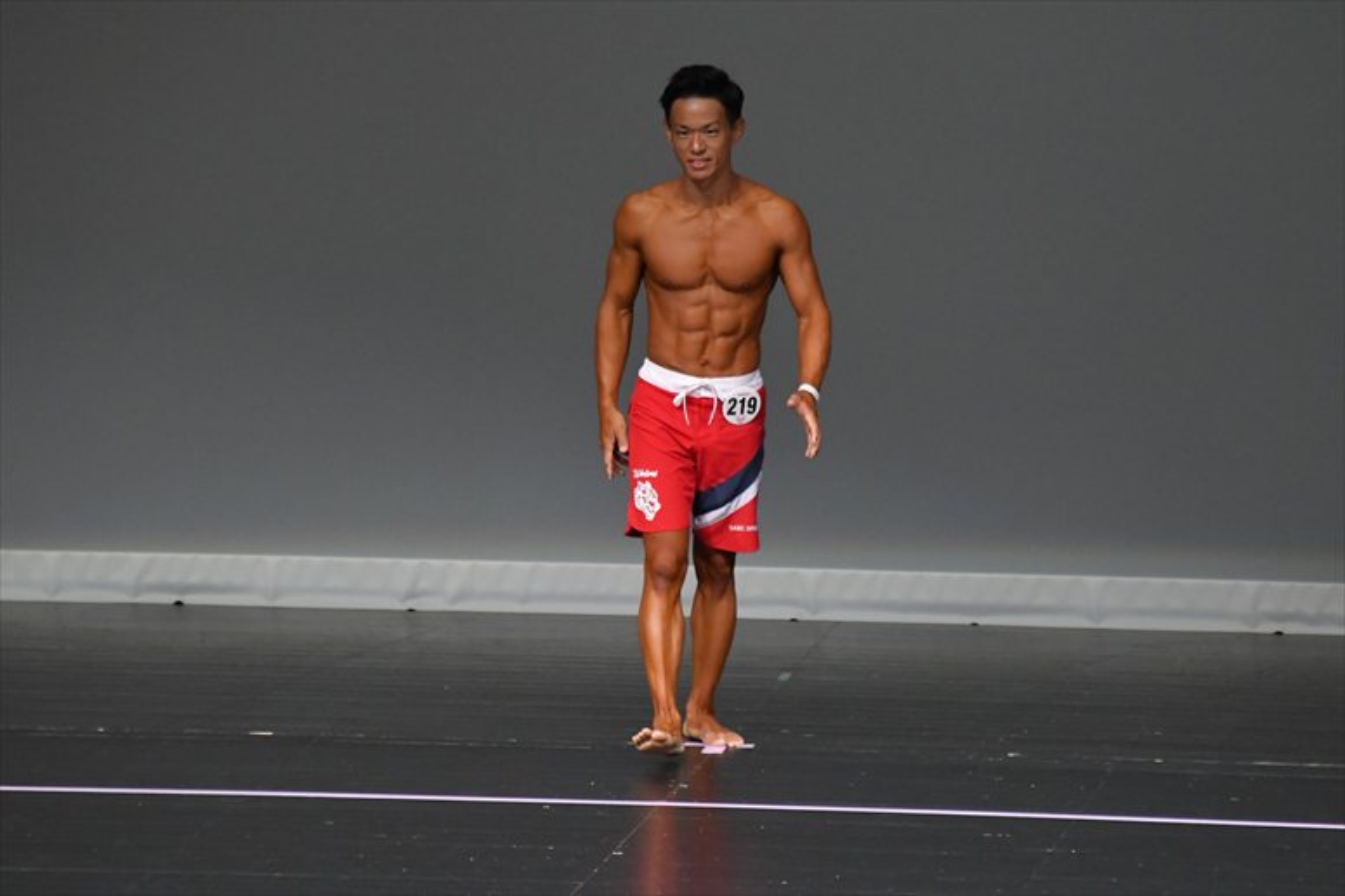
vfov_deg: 3.7
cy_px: 448
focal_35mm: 375
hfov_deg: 5.5
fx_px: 14004
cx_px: 672
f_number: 5.6
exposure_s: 1/400
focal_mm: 250
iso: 5000
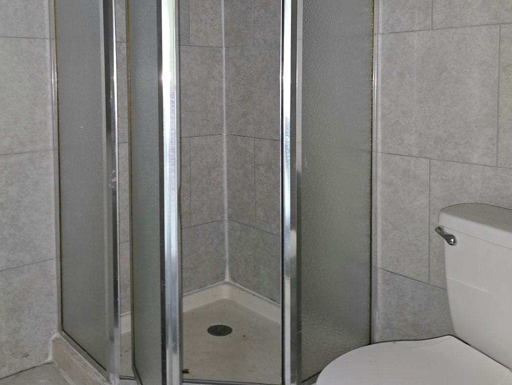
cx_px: 219
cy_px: 112
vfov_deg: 39.9
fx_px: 518
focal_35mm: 35
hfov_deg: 52.4
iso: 125
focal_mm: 6.3
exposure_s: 1/21.2
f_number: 1.7
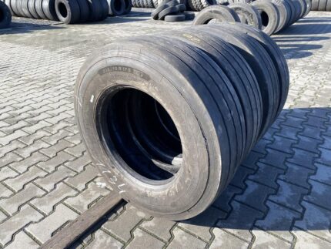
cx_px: 166
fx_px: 249
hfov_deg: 67.3
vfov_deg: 53.1
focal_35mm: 26
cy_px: 124
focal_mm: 4.25
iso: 32
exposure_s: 1/706
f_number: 1.8
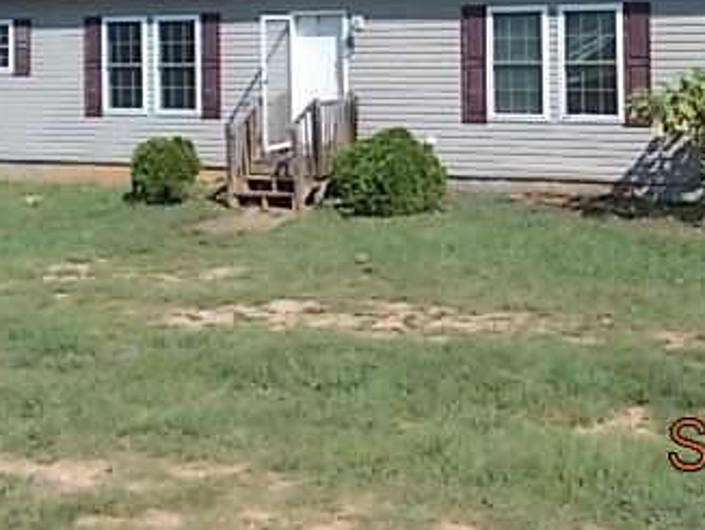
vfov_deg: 27.2
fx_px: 1039
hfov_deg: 37.2
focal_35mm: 51
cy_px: 19
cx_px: 441
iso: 80
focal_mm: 4.6
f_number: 3.2
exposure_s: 1/800
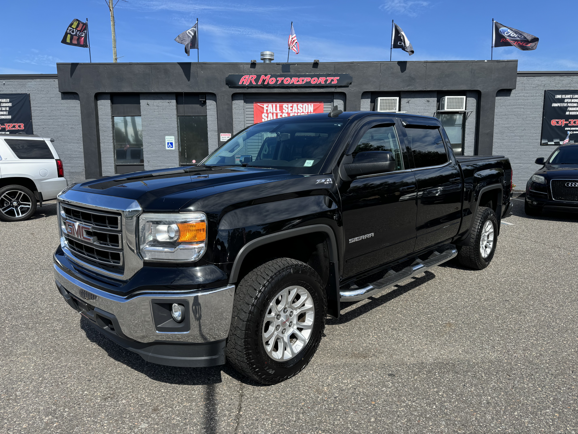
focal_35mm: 24
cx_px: 289
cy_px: 217
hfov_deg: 71.6
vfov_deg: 56.8
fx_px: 401
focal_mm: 6.76
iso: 80
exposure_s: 1/2604
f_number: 1.78
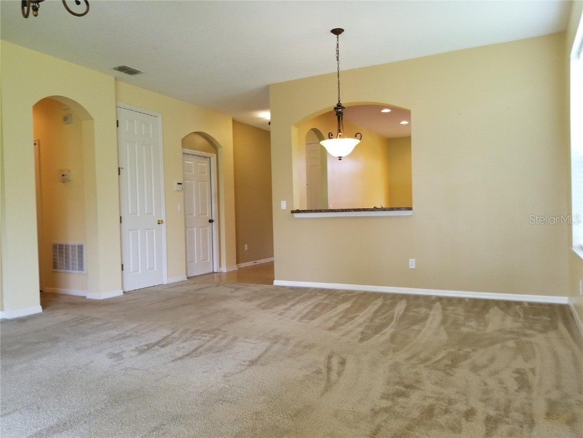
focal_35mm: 26
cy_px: 219
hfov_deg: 67.3
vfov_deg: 53.1
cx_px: 292
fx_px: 438
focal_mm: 4.3
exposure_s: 1/60
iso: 100
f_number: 1.7
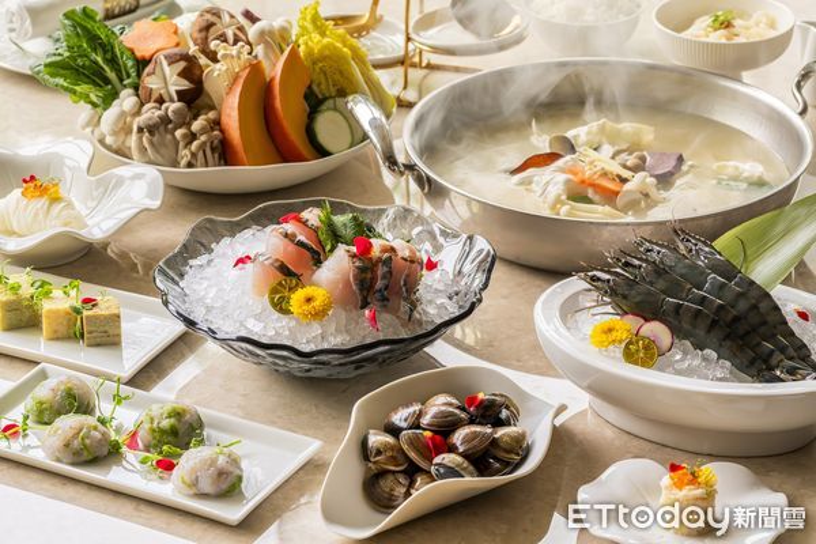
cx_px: 408
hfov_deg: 18.6
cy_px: 272
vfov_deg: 12.5
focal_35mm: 110
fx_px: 2493
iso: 400
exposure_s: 1/5
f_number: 10
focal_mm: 110
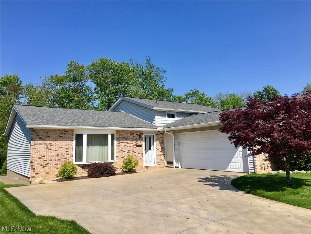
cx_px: 156
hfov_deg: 61.7
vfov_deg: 48.2
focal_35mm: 29
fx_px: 261
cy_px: 117
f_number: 2.2
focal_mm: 4.15
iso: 25
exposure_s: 1/1637
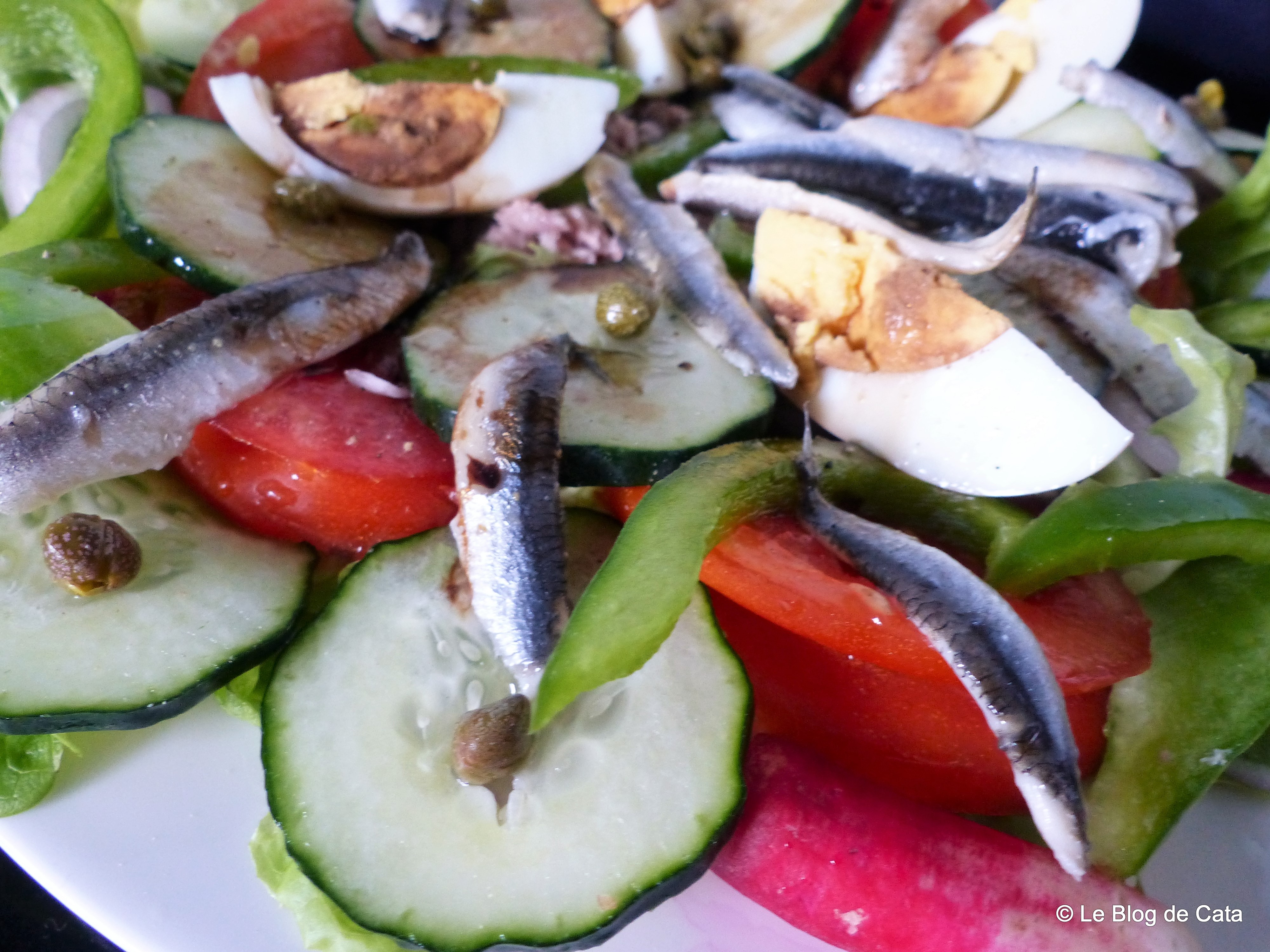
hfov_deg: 69.4
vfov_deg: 54.9
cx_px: 635
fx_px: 917
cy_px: 476
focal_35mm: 25
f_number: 2.8
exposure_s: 1/40
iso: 400
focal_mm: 4.5
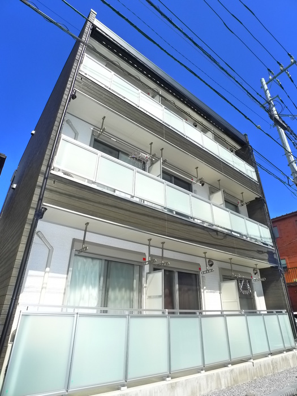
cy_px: 198
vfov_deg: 71.6
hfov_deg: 56.8
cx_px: 148
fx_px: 275
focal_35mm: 24
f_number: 4
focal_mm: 5.1
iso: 400
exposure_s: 1/800
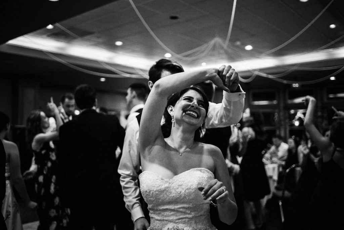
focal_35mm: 35
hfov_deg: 54.4
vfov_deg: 37.9
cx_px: 172
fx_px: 335
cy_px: 115
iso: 640
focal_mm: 35
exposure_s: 1/500
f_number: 1.8
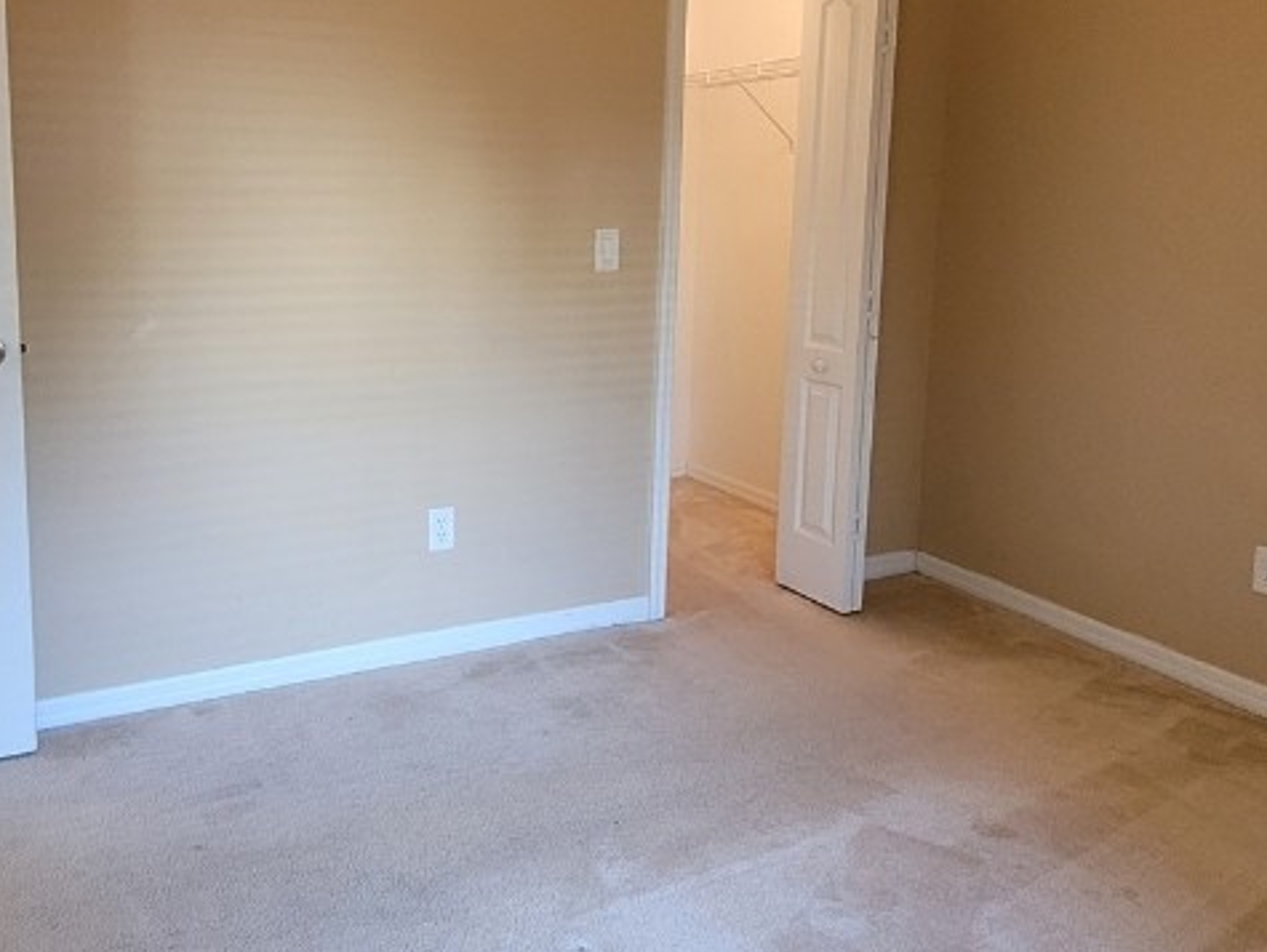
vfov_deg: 48.9
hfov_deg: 62.3
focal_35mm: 28
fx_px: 1026
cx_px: 459
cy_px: 312
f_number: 2.2
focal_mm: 1.74
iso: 320
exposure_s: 1/60
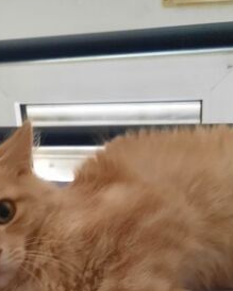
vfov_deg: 31.5
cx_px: 110
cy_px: 261
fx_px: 492
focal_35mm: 57
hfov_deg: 26.7
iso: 640
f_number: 2
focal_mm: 4.6
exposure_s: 1/25
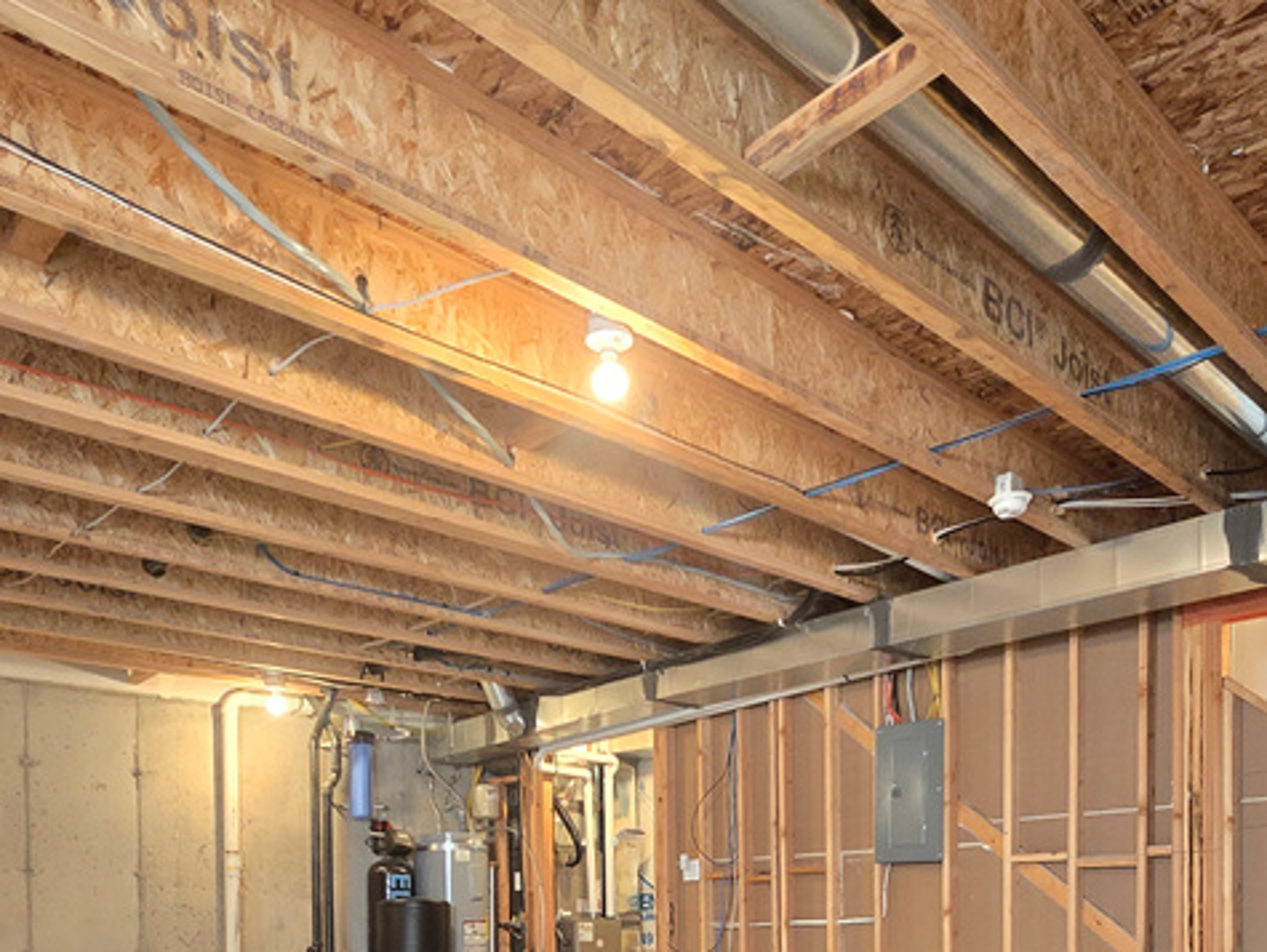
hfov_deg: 63.4
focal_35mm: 28
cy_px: 965
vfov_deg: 42.5
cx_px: 632
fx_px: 1026
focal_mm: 2.2
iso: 640
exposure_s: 1/60
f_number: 2.2
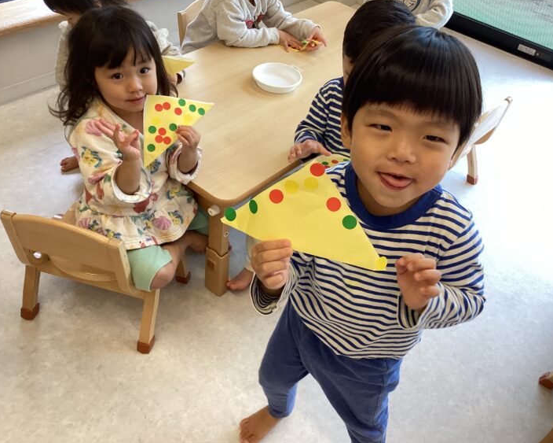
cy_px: 217
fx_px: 540
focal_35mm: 33
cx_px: 293
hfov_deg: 54.2
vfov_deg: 44.5
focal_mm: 3.3
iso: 100
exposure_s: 1/120
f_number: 2.4
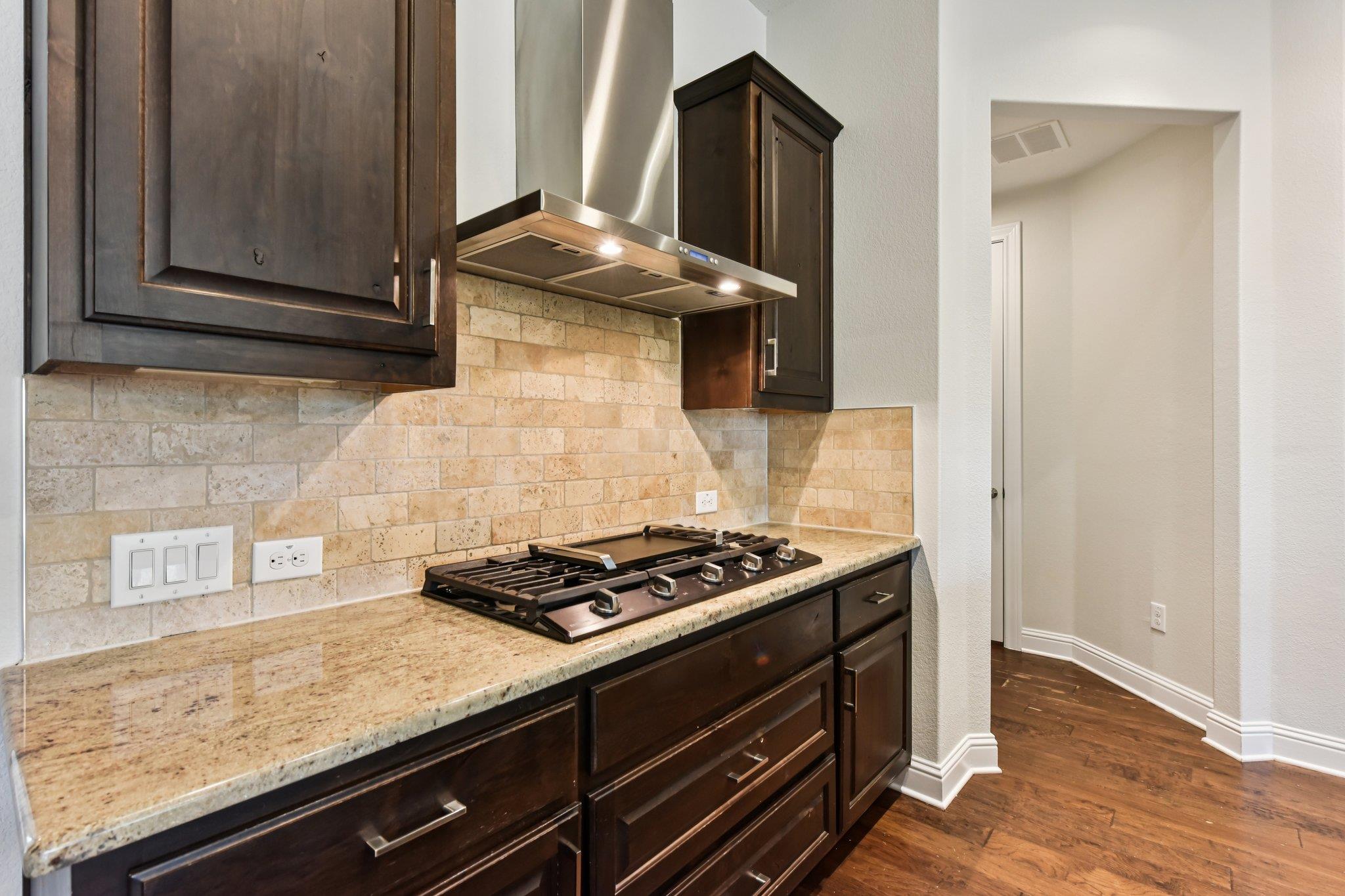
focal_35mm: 17
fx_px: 635
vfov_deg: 70.4
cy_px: 448
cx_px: 672
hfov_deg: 93.3
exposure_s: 1/15
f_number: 8
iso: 640
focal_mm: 17
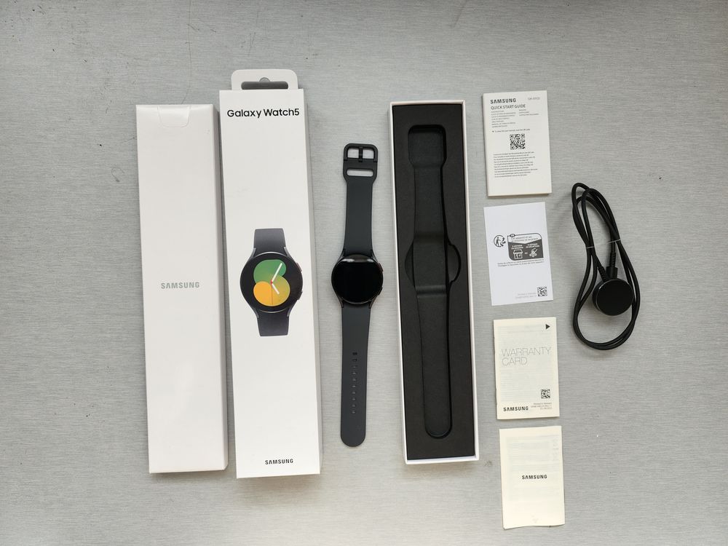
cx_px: 364
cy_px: 273
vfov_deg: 56.8
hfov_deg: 71.6
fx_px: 505
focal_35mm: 24
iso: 50
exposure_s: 1/187
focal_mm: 5
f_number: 1.8
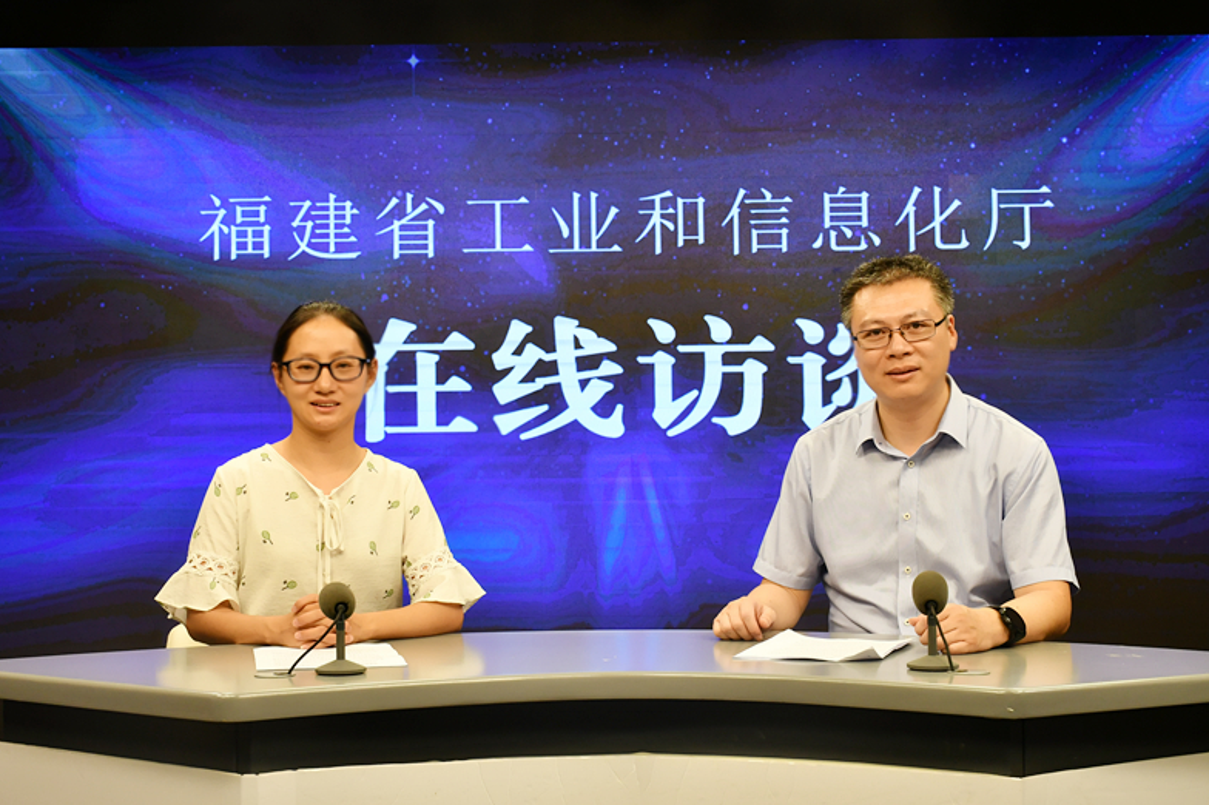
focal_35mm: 49
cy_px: 406
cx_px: 594
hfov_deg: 40.4
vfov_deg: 27.5
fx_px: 1645
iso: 1000
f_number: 7.1
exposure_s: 1/200
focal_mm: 32
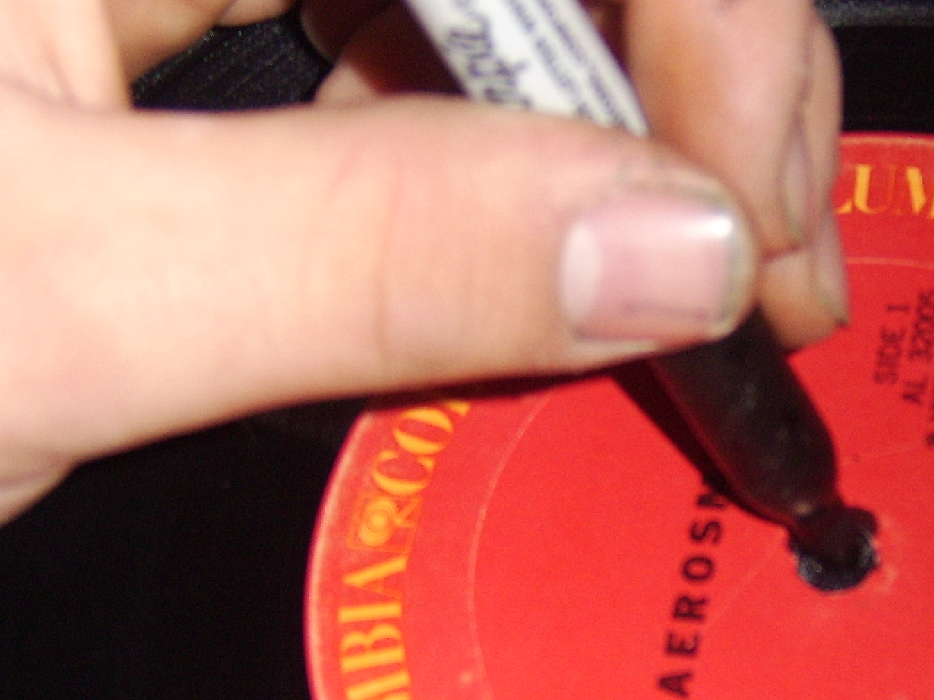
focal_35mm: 105
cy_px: 600
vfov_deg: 14.0
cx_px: 770
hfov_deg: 18.5
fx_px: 2833
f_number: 3.5
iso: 200
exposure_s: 1/60
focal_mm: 11.93
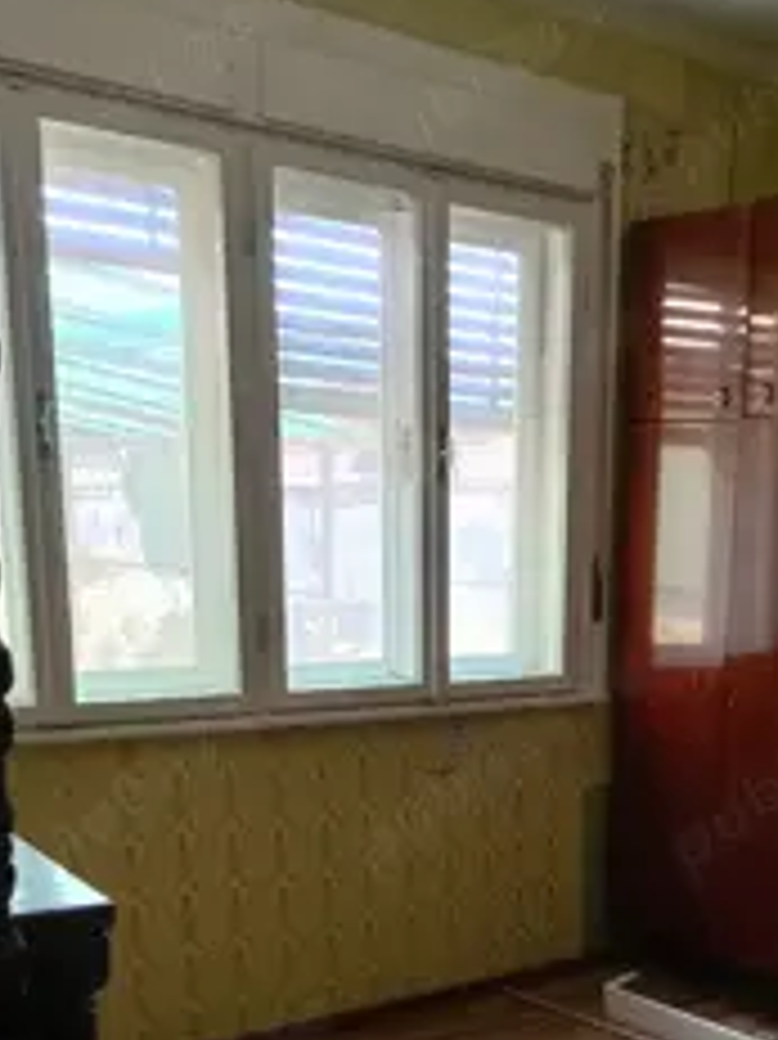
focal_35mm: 45
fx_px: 1350
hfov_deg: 31.1
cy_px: 833
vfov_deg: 40.4
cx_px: 657
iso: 390
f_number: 1.8
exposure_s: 1/20
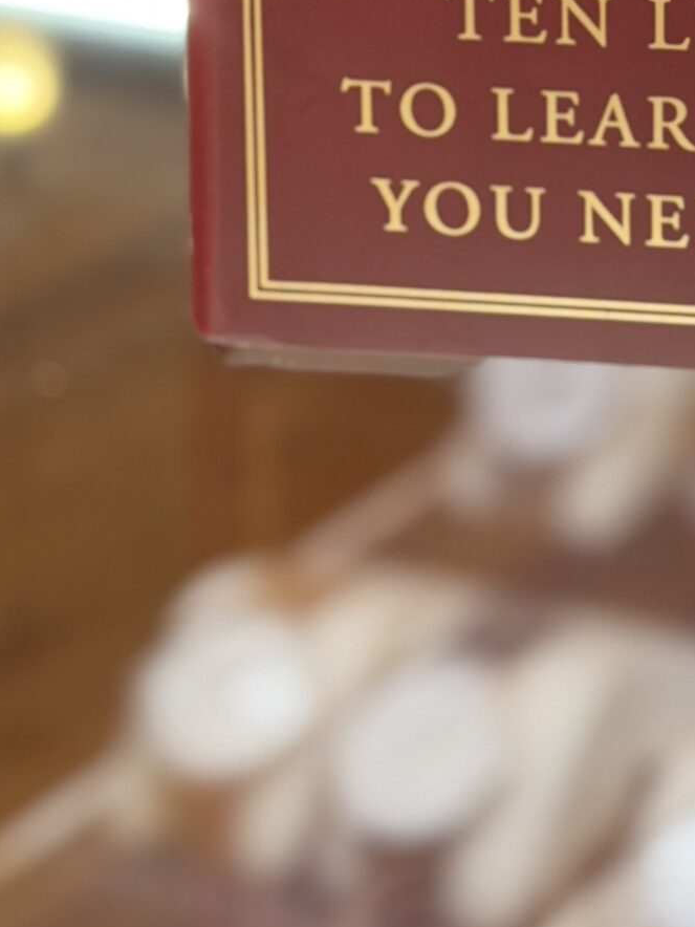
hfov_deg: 10.6
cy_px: -316
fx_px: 3721
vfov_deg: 13.6
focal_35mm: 139
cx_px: 686
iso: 200
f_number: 1.78
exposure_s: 1/60
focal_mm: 6.76
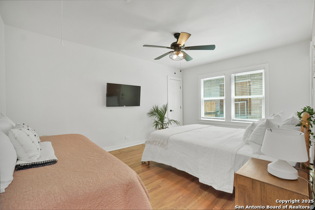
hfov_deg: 100.4
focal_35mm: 15
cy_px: 105
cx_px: 158
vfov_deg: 77.3
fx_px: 131
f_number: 7.1
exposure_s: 1/50
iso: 400
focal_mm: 10
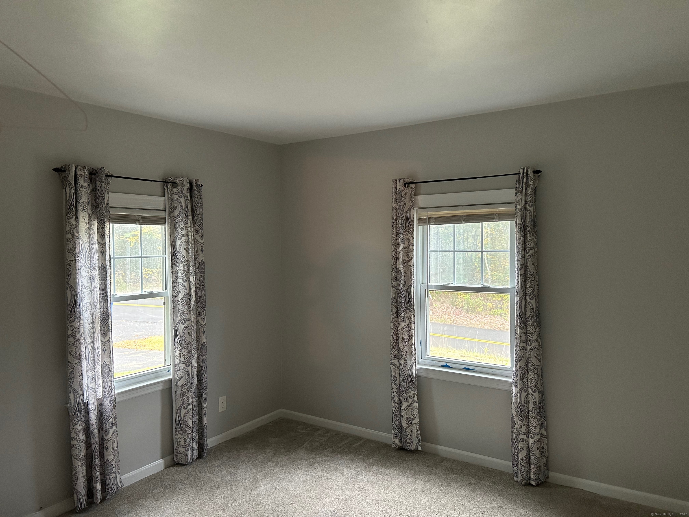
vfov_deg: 53.1
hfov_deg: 67.3
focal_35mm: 26
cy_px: 258
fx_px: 518
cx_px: 344
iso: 320
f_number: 1.5
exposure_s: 1/60
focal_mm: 5.7
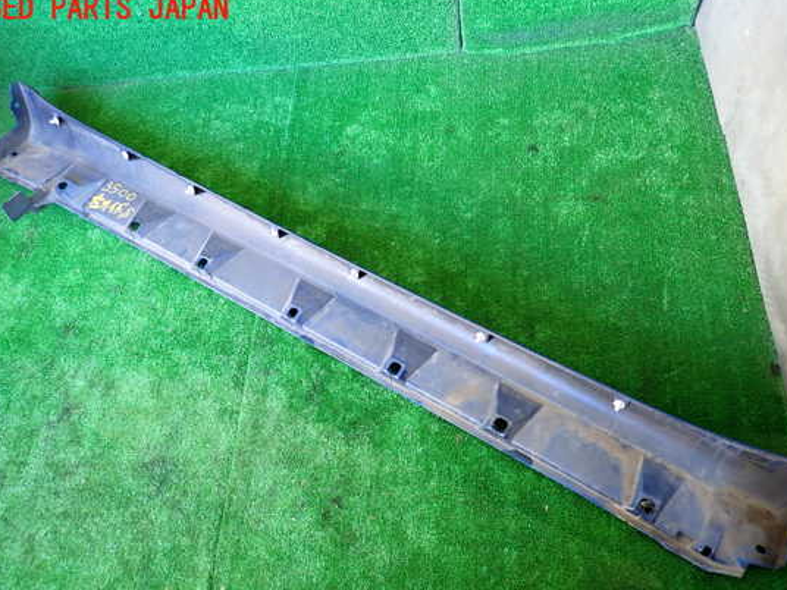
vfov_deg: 49.7
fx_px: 637
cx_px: 402
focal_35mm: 28
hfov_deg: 63.4
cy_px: 321
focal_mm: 4.5
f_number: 2
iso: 250
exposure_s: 1/30
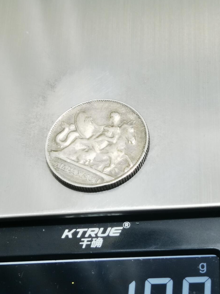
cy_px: 134
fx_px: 763
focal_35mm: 90
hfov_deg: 16.4
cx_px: 98
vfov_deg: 21.8
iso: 125
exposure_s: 1/50
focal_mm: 6.67
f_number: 1.9
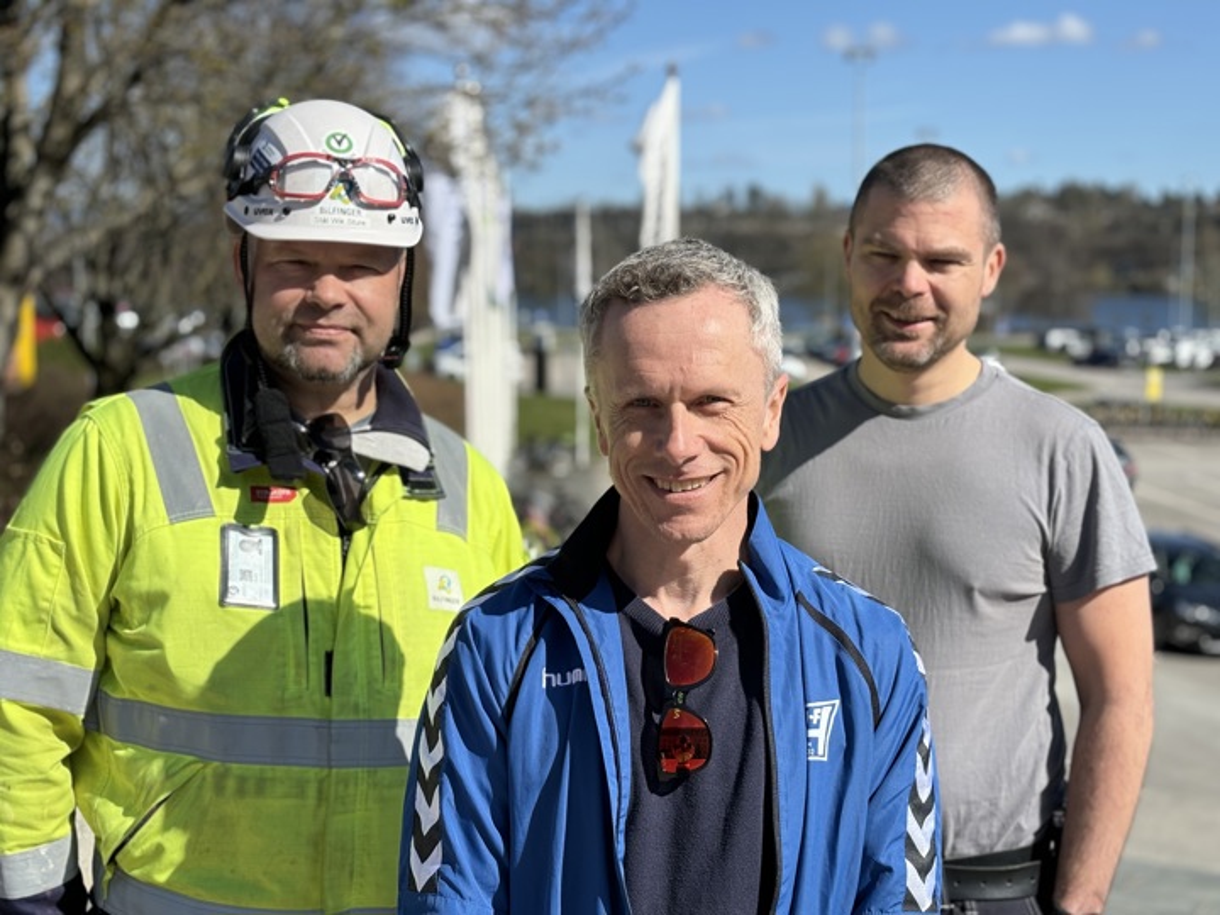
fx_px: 1833
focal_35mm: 52
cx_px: 610
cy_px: 458
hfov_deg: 36.8
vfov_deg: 28.0
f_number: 1.6
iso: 40
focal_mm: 5.96
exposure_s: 1/3021
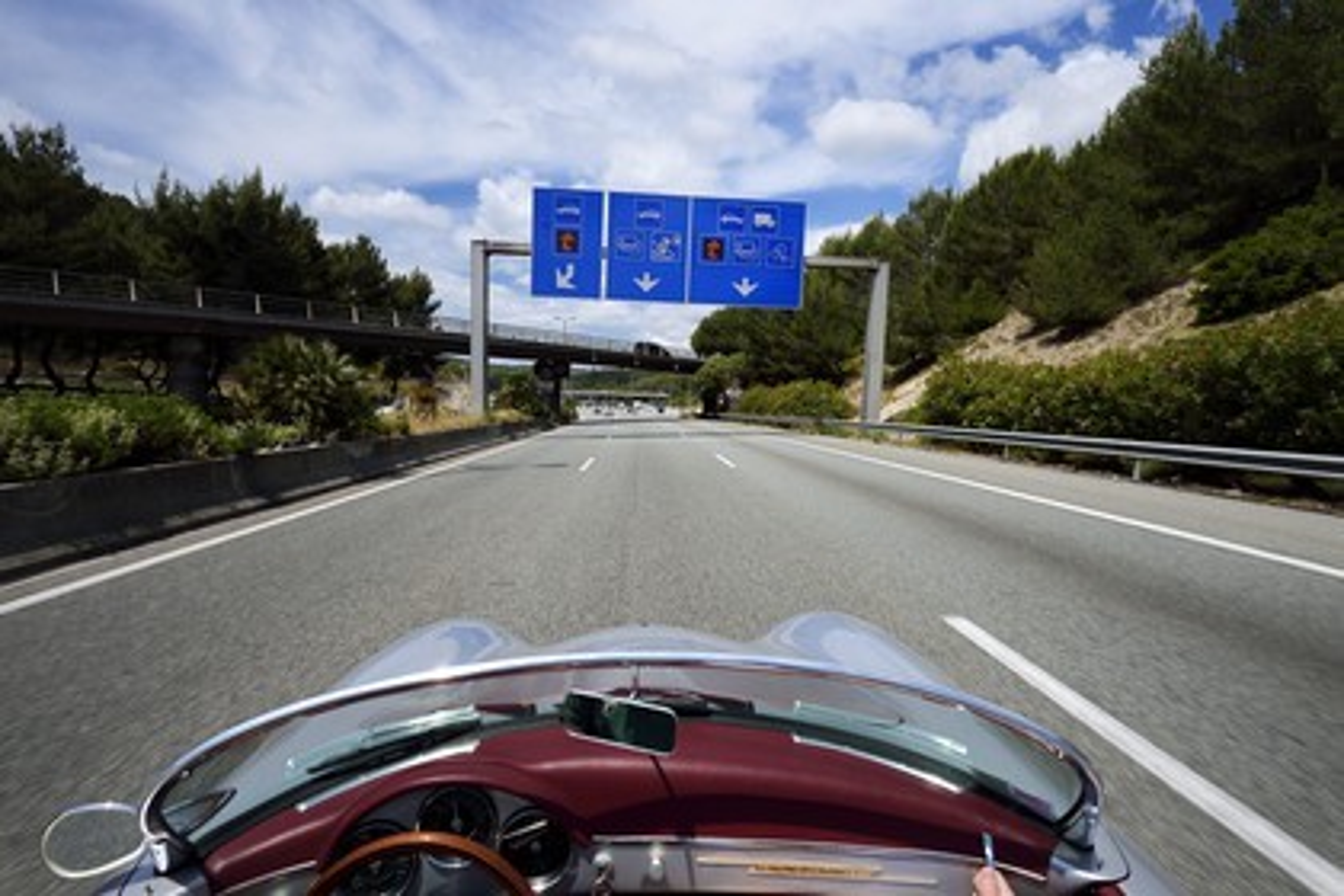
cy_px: 448
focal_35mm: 16
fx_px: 597
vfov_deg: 73.7
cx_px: 672
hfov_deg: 96.7
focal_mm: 16
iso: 200
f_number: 10
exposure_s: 1/640
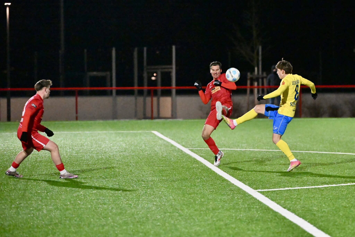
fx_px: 1430
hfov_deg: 14.2
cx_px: 178
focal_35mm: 145
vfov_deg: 9.5
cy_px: 118
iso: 10000
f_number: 3.2
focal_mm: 145
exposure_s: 1/1250
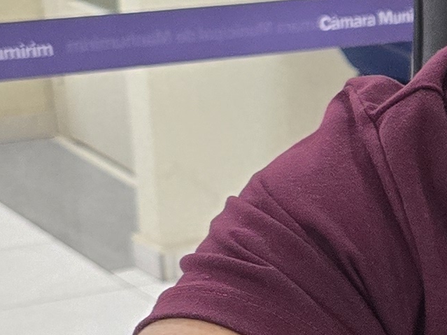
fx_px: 1859
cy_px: 243
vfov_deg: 10.3
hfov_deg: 12.3
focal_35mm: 144
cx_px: 848
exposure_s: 1/60
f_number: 1.7
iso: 640
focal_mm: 6.3
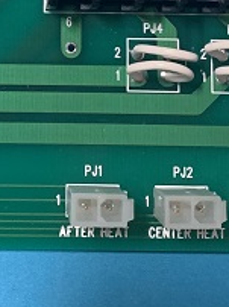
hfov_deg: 14.1
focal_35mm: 104
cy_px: -31
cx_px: 31
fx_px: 919
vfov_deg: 18.2
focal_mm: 4.25
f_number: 1.8
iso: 320
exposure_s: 1/60
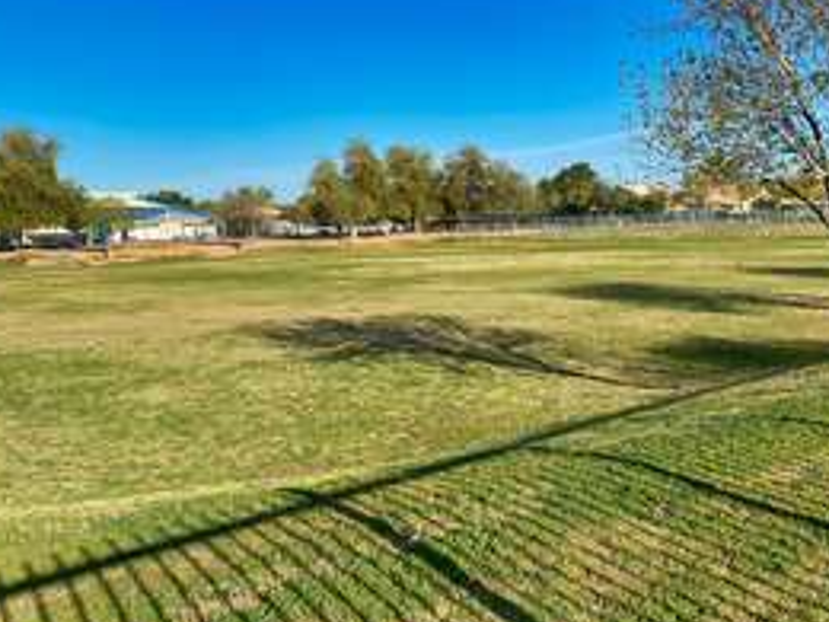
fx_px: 958
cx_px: 440
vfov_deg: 35.7
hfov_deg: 46.8
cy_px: 230
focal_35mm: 40
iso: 32
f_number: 1.8
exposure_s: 1/3215
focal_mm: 4.25
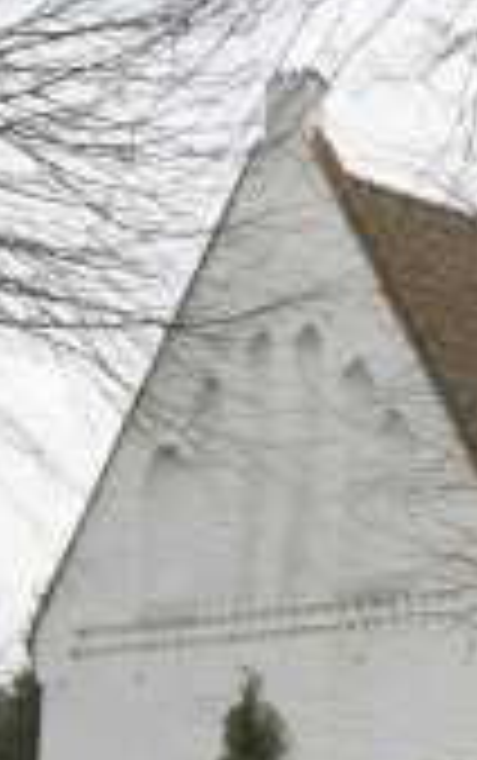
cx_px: 754
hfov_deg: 12.8
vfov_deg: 21.6
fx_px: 1992
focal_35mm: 96
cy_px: 376
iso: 50
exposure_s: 1/144
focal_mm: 7.5
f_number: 4.3
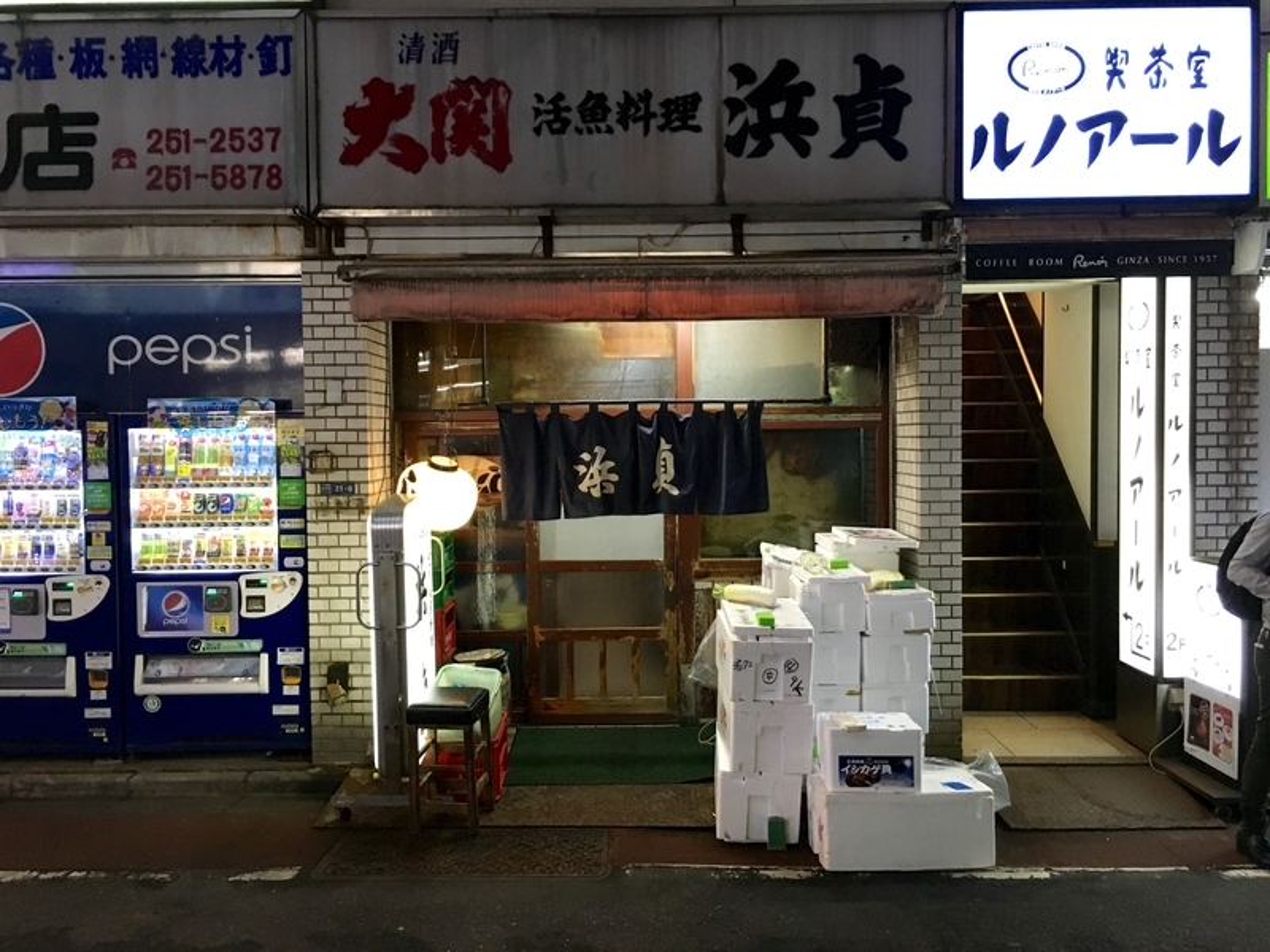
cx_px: 635
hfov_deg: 61.7
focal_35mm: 29
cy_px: 476
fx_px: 1064
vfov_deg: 48.2
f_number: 2.2
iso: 200
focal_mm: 4.15
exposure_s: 1/30
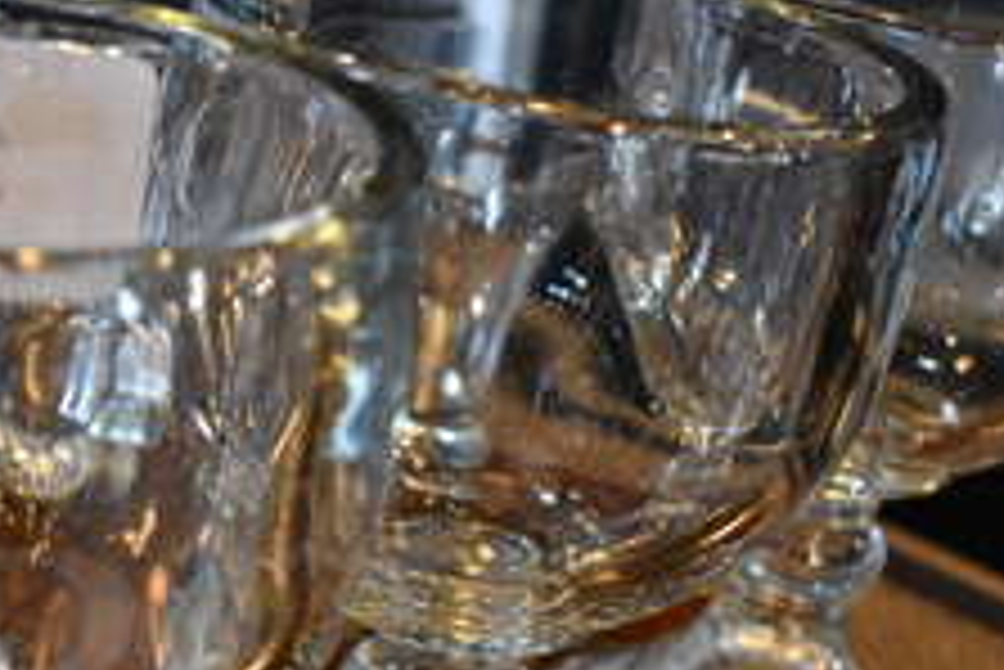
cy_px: 661
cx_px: 243
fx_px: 2065
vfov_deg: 18.0
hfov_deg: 26.9
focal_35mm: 74
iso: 2800
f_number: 3.5
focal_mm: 18
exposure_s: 1/125
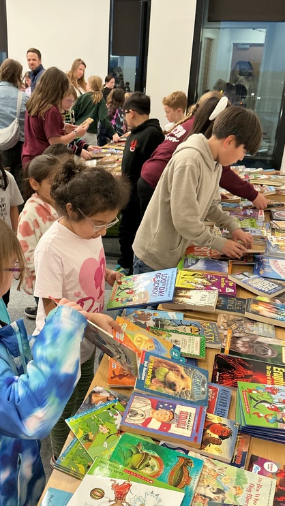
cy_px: 266
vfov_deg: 58.0
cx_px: 99
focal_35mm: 34
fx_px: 457
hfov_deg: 34.4
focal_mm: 3
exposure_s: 1/60
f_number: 1.8
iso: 160
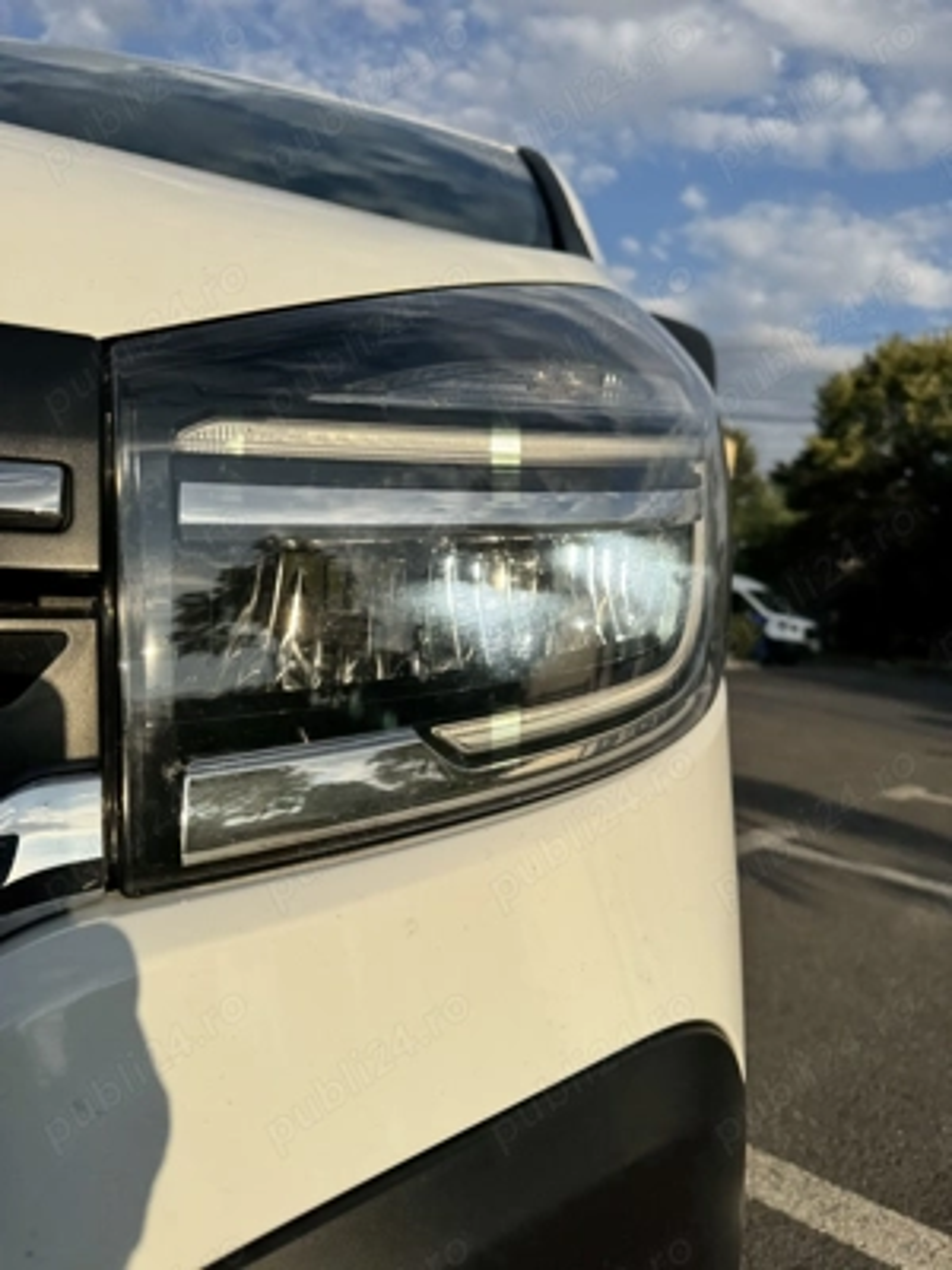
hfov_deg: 56.8
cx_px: 476
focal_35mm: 24
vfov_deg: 71.6
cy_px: 635
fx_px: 880
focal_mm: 6.76
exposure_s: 1/7092
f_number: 1.78
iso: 80
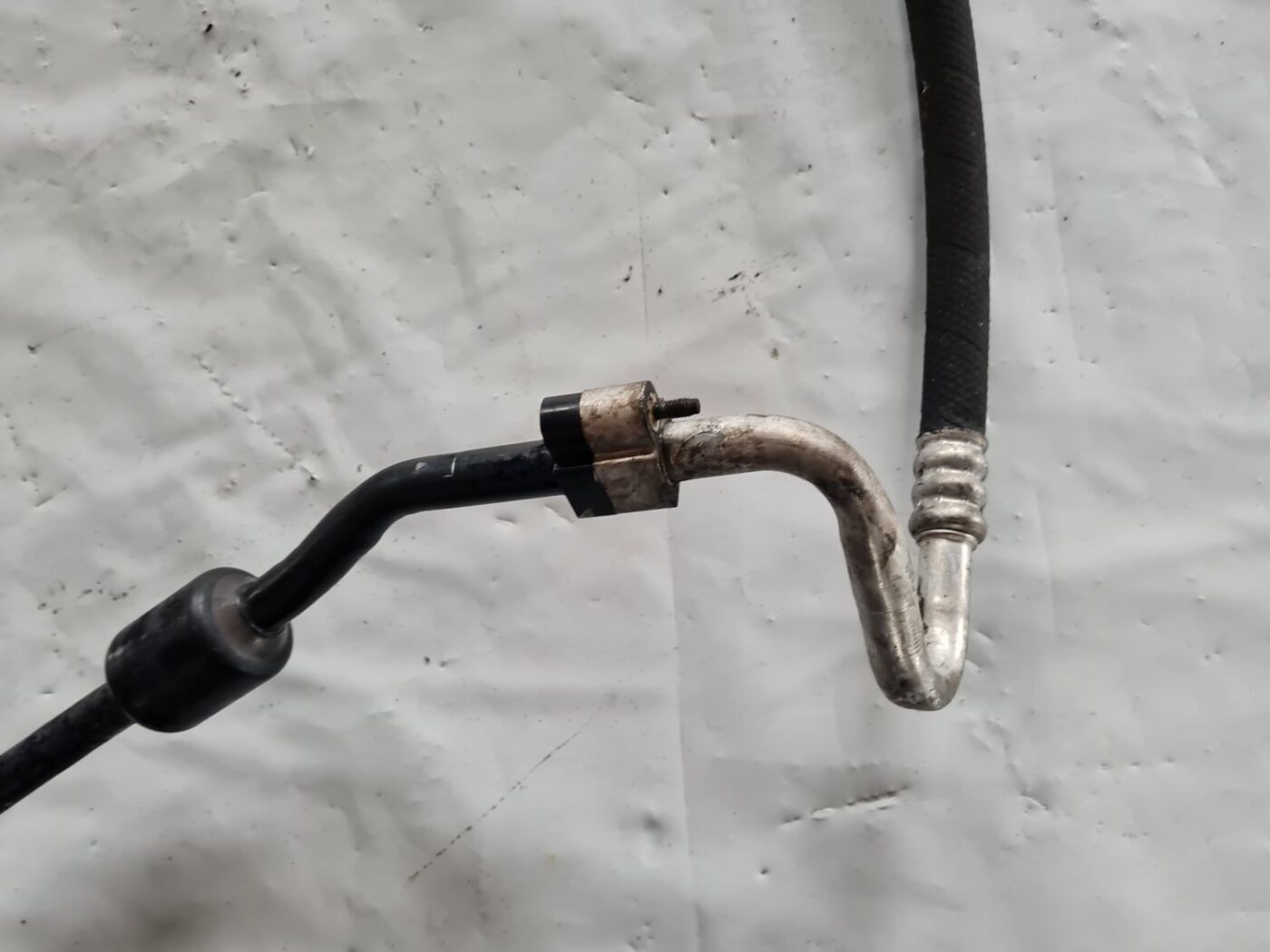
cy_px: 476
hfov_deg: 67.3
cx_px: 635
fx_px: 954
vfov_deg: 53.1
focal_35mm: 26
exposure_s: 1/100
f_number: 1.8
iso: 160
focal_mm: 5.4
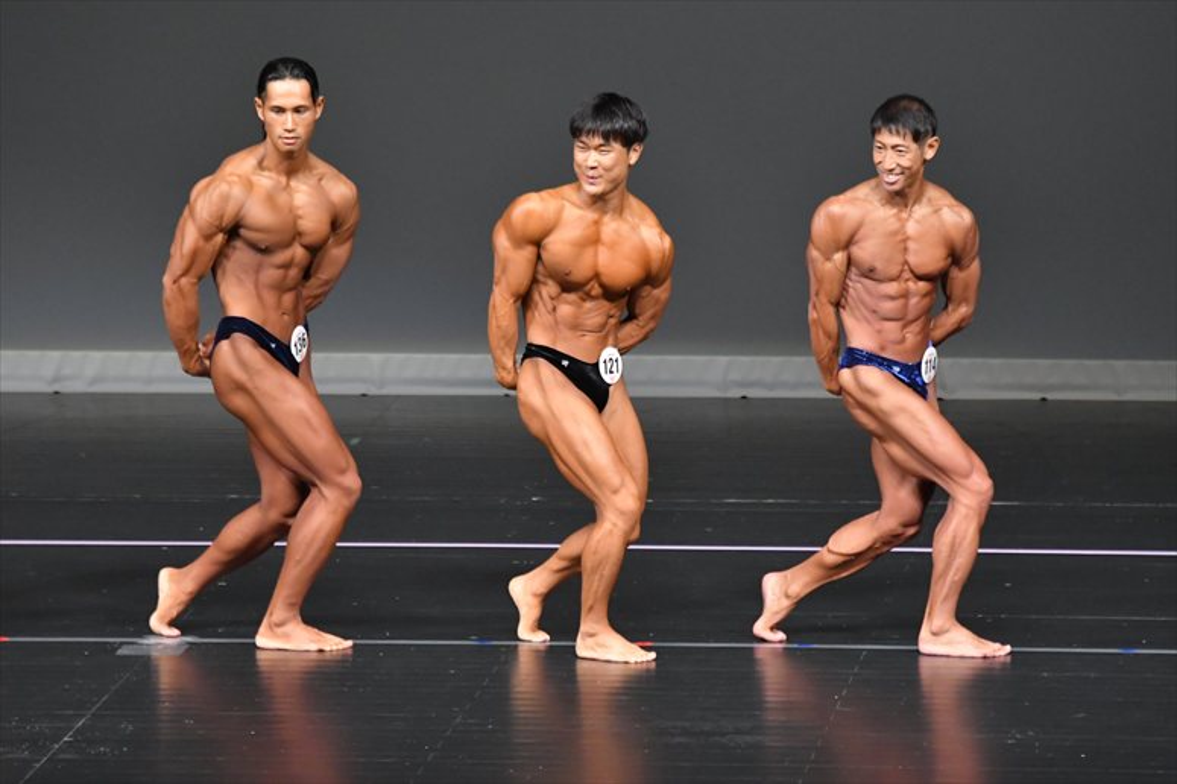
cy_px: 392
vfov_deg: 4.4
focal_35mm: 315
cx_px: 588
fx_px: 10294
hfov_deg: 6.5
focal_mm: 210
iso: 5000
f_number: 5.6
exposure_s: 1/400
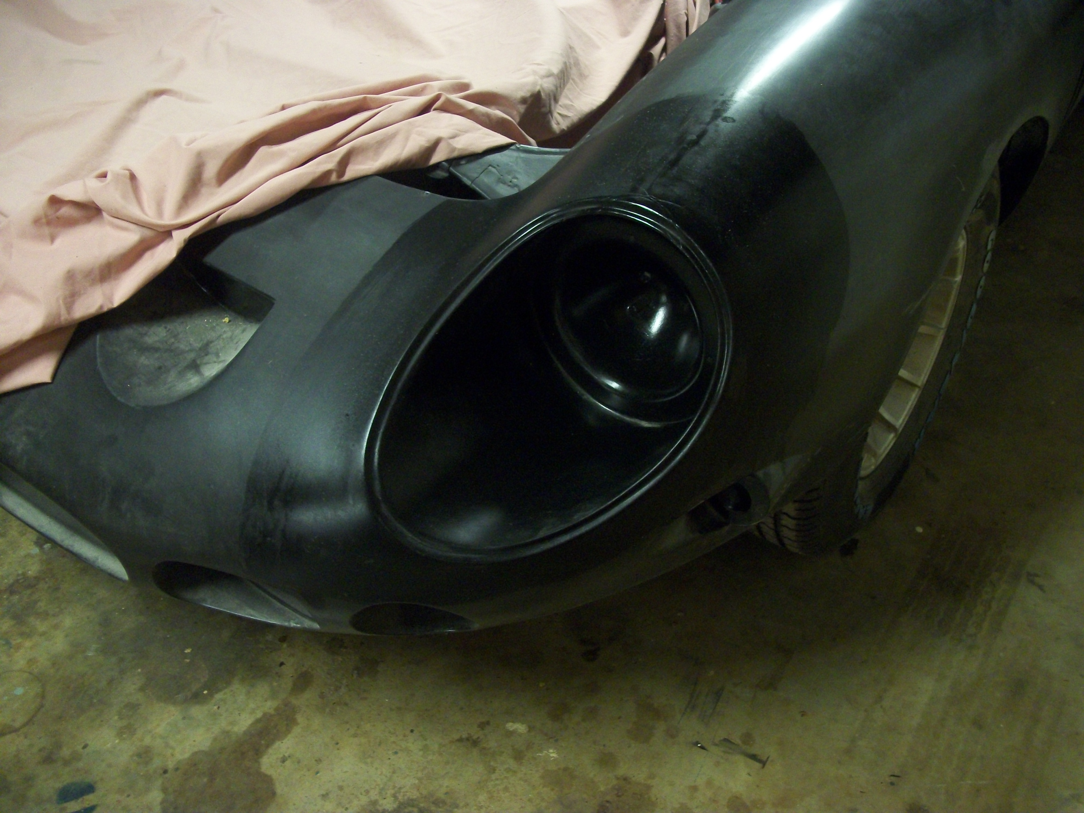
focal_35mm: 32
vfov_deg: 44.2
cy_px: 406
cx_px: 542
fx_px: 1002
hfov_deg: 56.8
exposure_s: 1/8
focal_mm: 5.7
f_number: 2.9
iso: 250
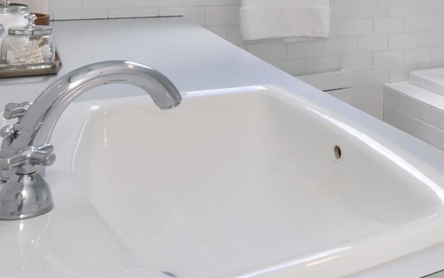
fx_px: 562
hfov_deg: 36.5
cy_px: -62
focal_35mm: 46
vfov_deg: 24.9
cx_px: 488
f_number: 11
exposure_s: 1/160
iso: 640
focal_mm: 11
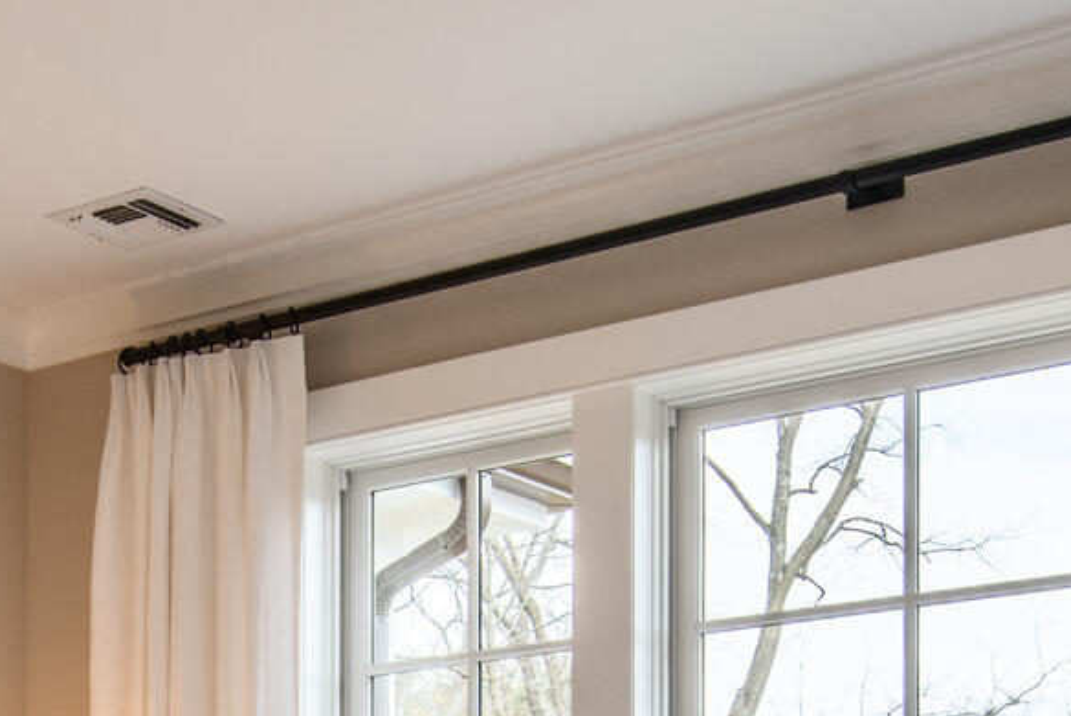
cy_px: 1276
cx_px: 235
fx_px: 2292
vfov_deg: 15.4
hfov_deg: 25.9
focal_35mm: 77
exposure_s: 1/3
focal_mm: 15
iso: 100
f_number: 11
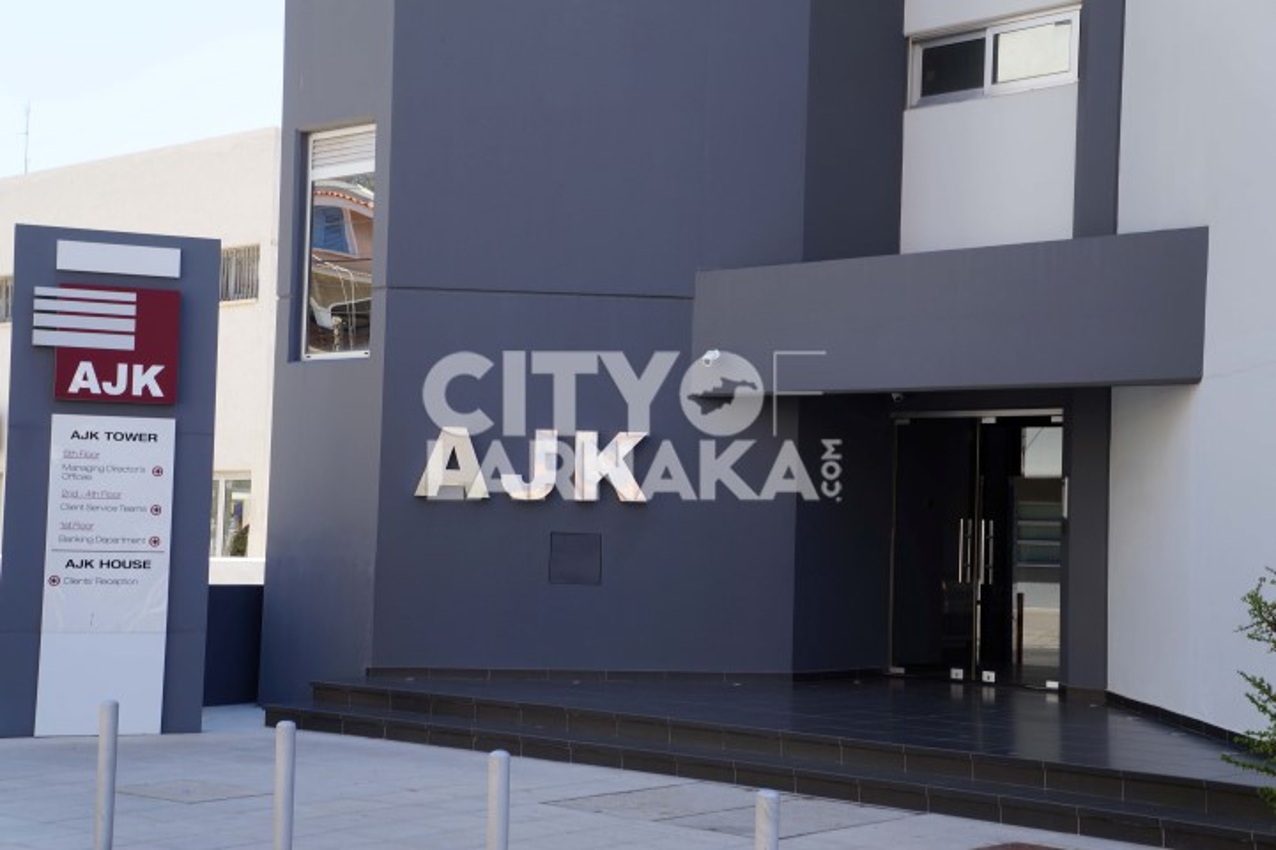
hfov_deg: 36.0
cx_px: 638
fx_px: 1966
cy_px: 425
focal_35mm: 56
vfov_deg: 24.4
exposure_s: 1/60
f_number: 9
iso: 100
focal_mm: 37
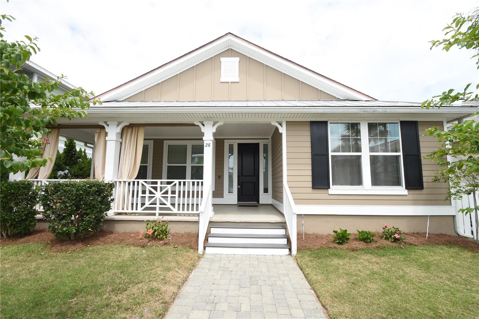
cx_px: 240
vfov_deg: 77.3
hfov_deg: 100.4
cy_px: 160
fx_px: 200
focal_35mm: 15
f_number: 6.3
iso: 100
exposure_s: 1/160
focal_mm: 10
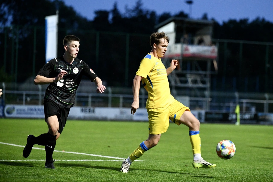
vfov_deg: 11.8
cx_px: 136
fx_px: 879
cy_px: 91
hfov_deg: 17.6
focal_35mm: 116
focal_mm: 116
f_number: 2.8
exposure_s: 1/1600
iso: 8000
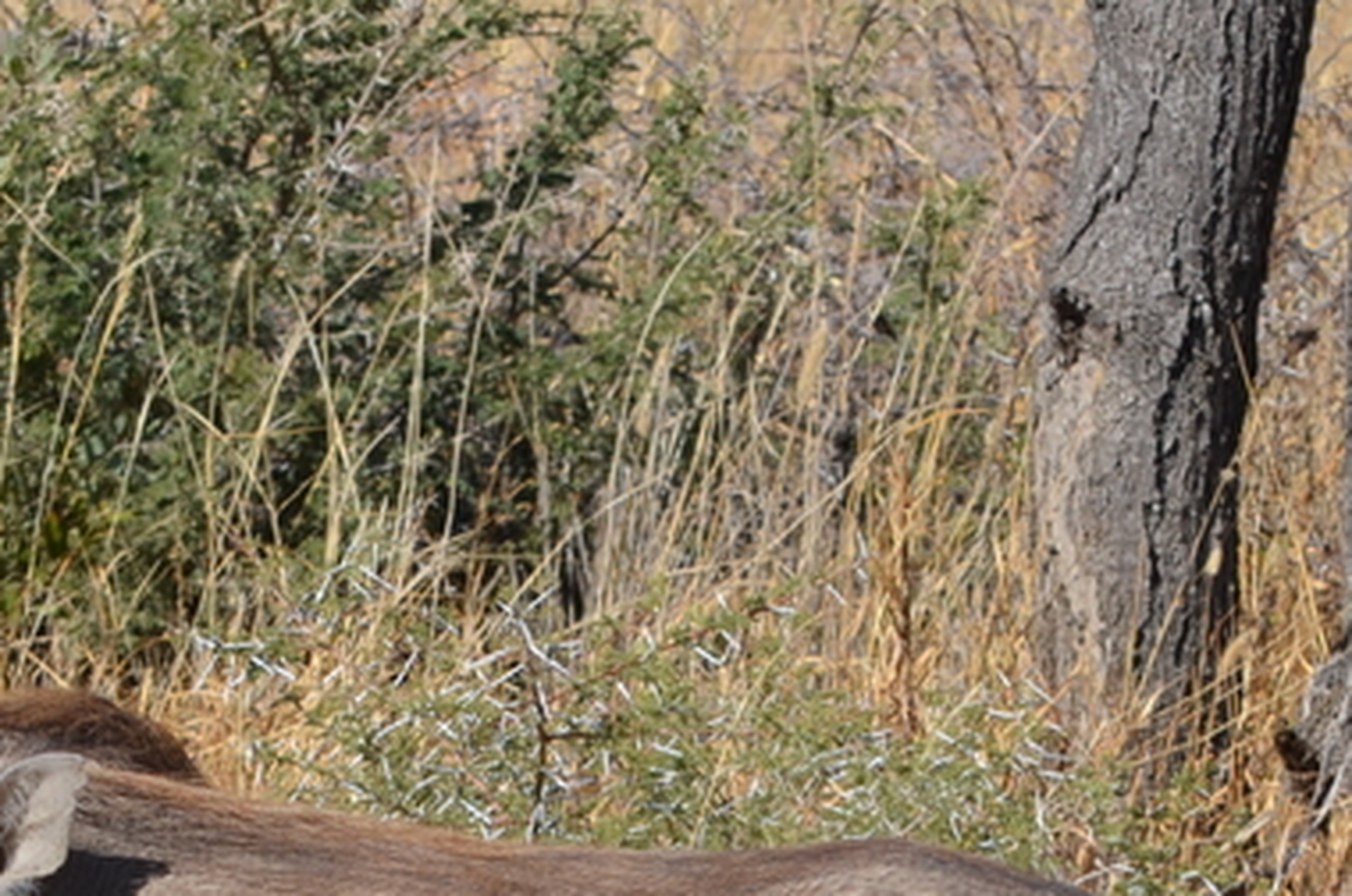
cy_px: 981
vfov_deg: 1.8
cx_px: 932
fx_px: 28381
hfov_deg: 2.7
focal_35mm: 757
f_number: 7.1
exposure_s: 1/800
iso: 200
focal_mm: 150
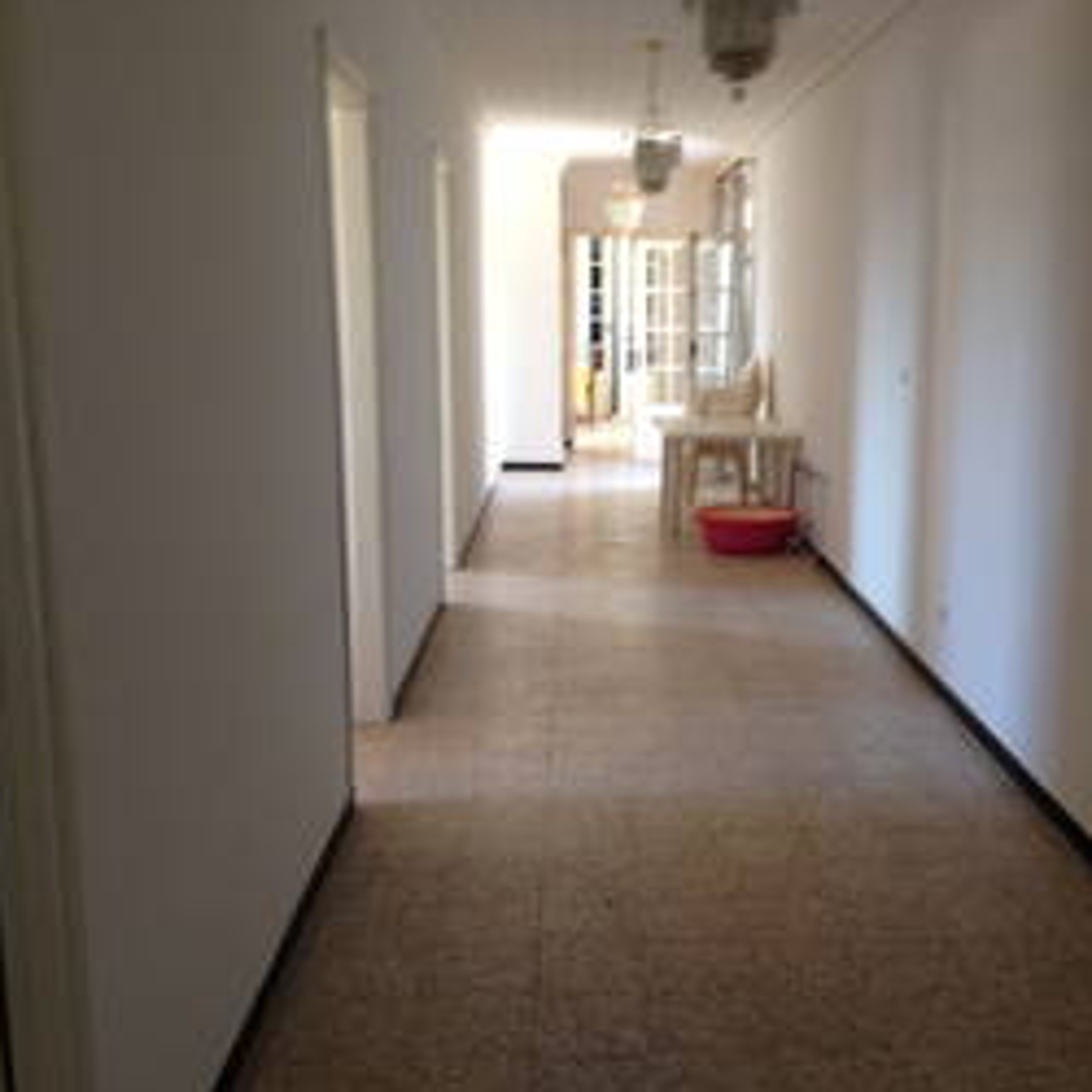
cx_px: 699
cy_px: 572
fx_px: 1499
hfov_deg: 39.7
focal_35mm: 42
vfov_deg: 40.0
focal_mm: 4.12
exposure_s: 1/24
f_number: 2.4
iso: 50
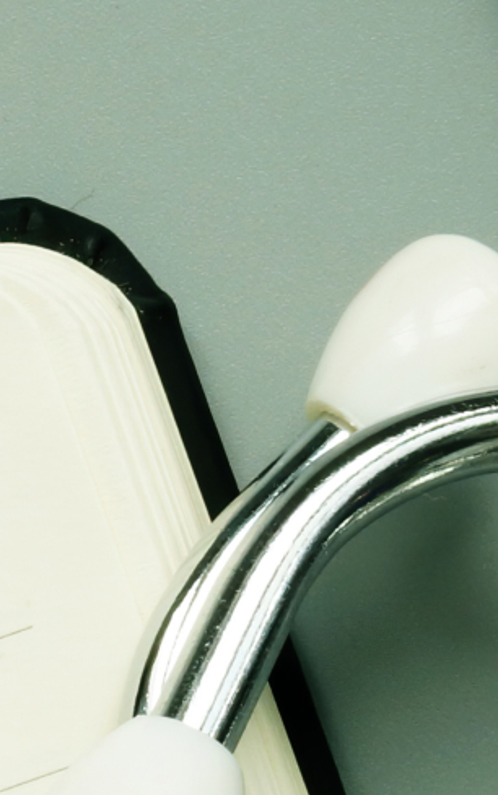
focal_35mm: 240
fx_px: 5207
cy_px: 879
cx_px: -392
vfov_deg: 8.7
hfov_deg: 5.4
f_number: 20
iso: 200
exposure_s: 1/6
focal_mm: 30
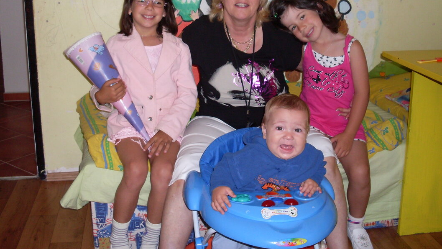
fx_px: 551
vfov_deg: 25.2
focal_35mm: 47
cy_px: 69
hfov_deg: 43.7
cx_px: 217
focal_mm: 6.3
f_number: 2.8
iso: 100
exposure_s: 1/45
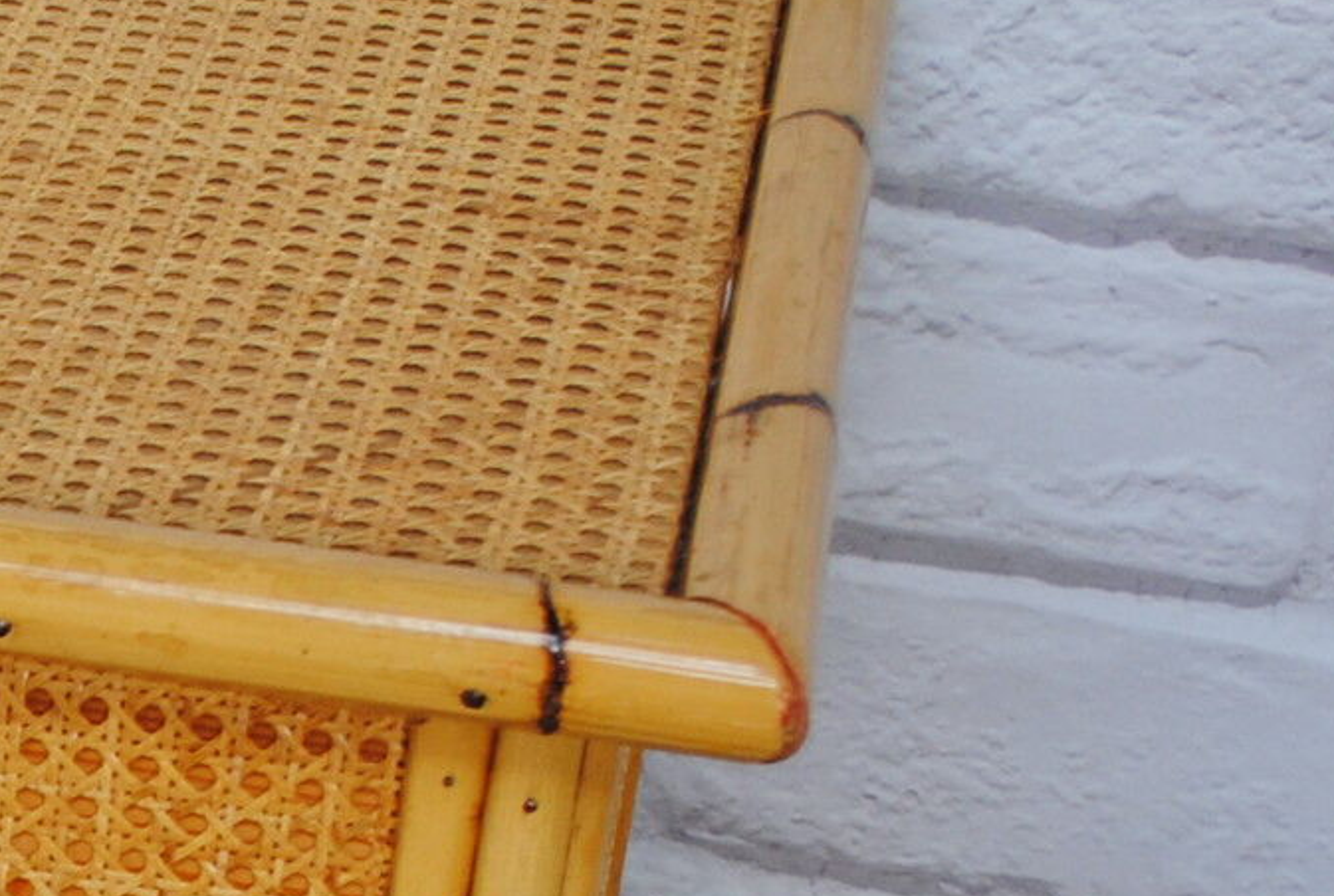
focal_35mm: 129
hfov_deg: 14.4
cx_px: -906
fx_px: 4791
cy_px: 1154
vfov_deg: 10.5
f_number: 5
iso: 200
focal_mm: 20
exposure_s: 1/100
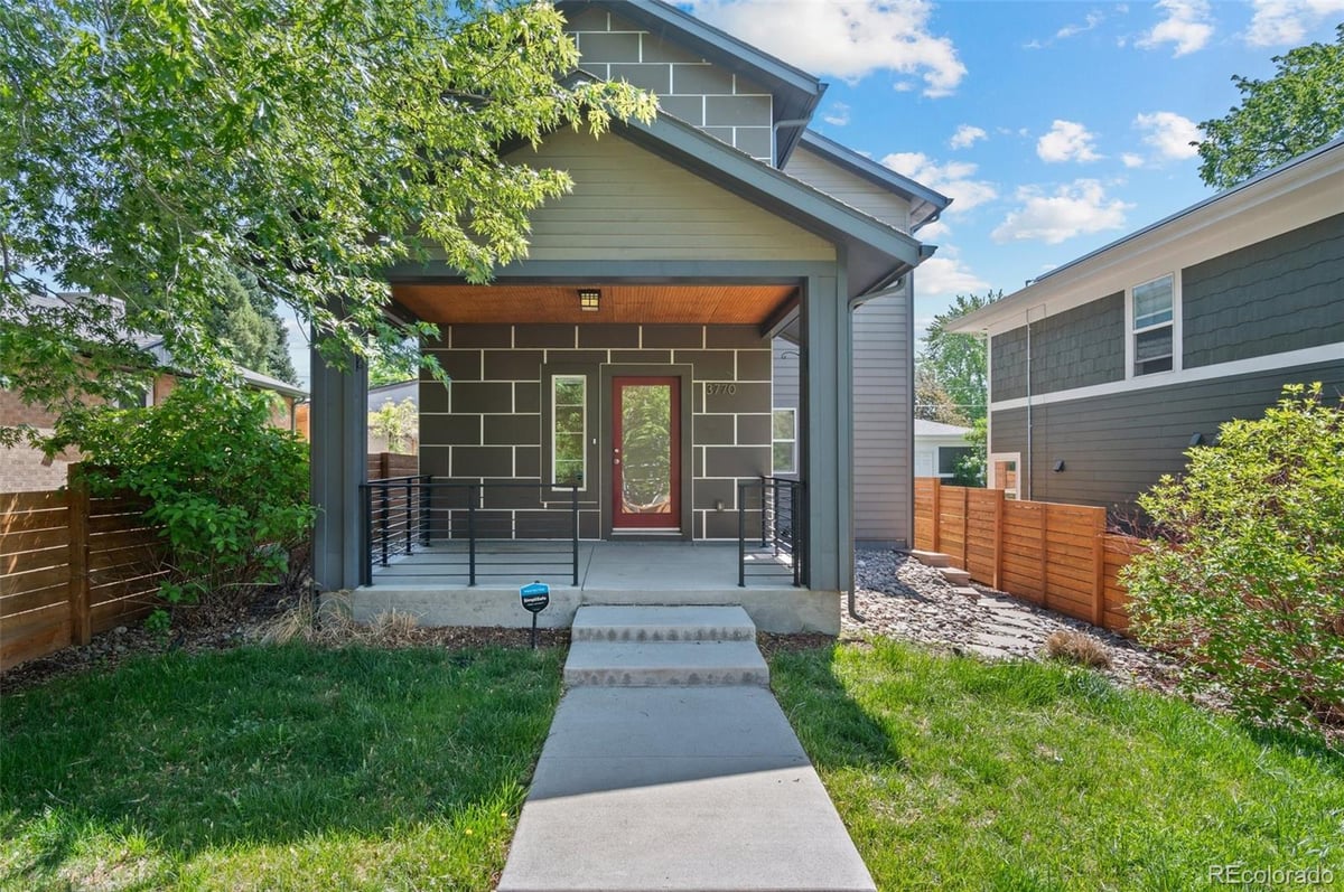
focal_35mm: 17
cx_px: 672
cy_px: 446
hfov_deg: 93.3
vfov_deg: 70.3
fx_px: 634
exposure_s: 1/40
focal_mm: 17
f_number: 8
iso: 400
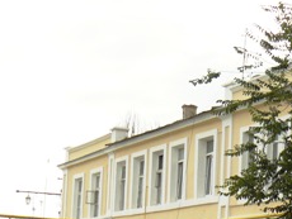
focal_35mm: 100
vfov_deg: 14.1
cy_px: 296
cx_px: 166
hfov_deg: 19.6
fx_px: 844
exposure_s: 1/250
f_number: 4.5
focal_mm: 6
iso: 100
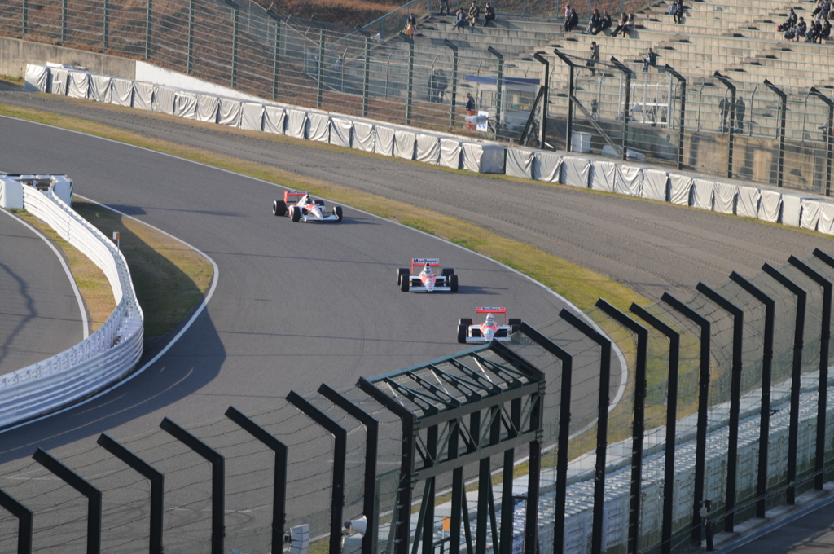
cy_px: 277
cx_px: 417
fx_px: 6941
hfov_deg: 6.9
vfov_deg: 4.6
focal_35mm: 300
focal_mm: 200
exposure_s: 1/125
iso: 200
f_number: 14
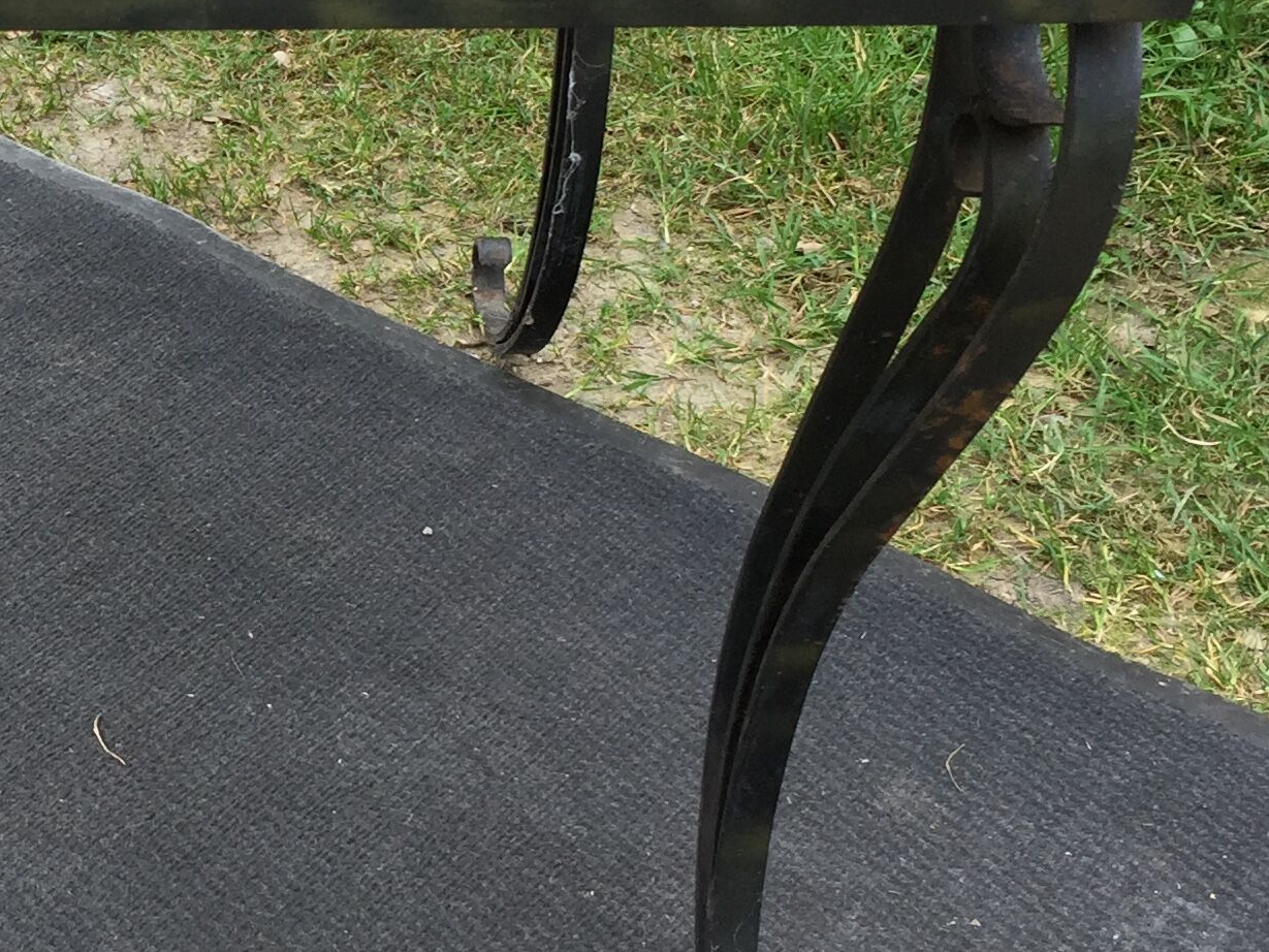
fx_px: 2823
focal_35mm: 77
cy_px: 294
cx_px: 24
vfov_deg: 19.1
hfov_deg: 24.3
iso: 32
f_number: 2.2
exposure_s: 1/139
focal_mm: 4.15
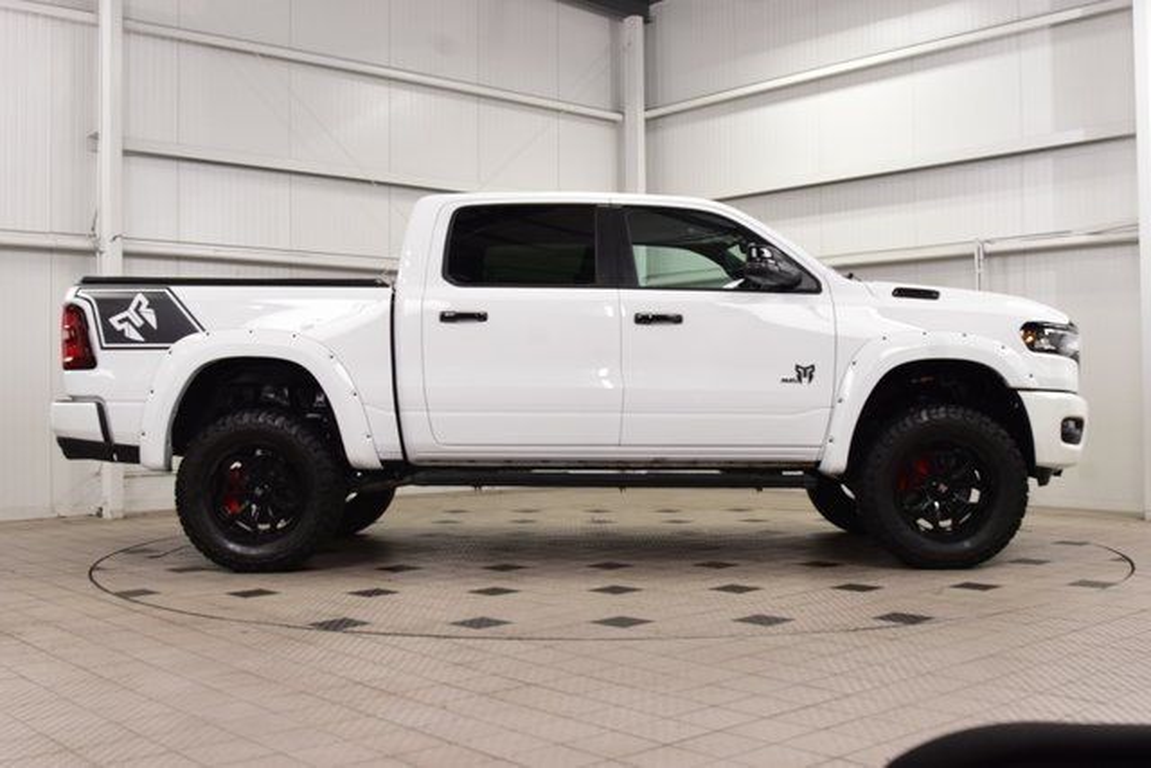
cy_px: 384
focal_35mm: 39
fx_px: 1247
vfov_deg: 34.2
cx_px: 576
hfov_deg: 49.5
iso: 1000
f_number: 8
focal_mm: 26
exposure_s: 1/60
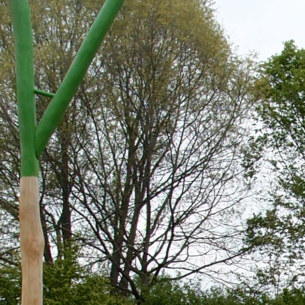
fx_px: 1425
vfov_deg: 11.7
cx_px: 513
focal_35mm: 143
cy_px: 458
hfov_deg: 11.5
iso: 100
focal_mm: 6
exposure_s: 1/640
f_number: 3.5
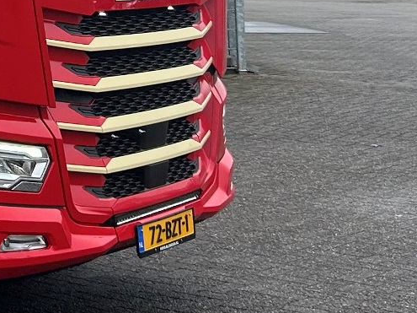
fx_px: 1530
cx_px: -281
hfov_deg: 14.1
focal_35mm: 127
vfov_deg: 11.2
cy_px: -151
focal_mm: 5.7
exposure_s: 1/1038
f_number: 1.5
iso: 50
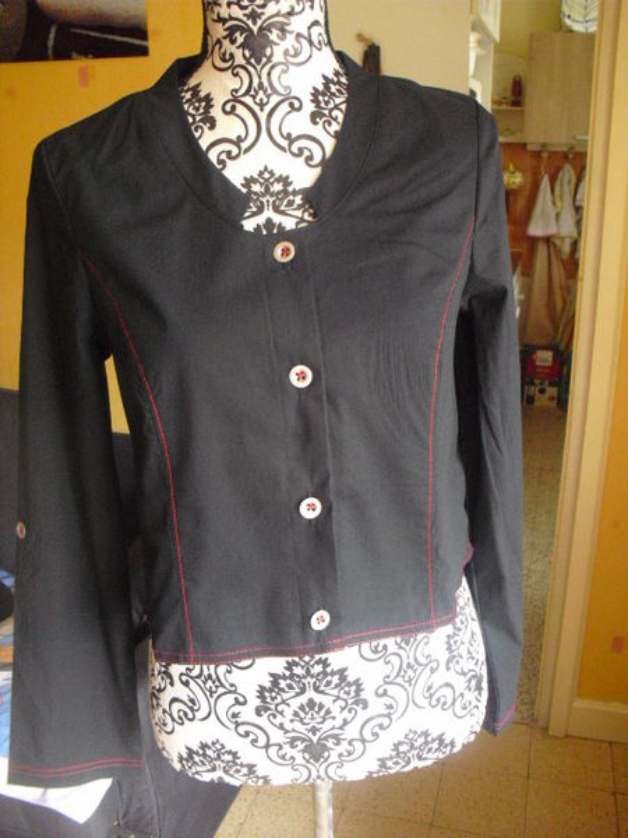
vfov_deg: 51.4
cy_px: 419
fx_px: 871
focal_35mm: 36
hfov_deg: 39.7
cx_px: 314
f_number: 3.1
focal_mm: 6.3
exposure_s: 1/40
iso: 800
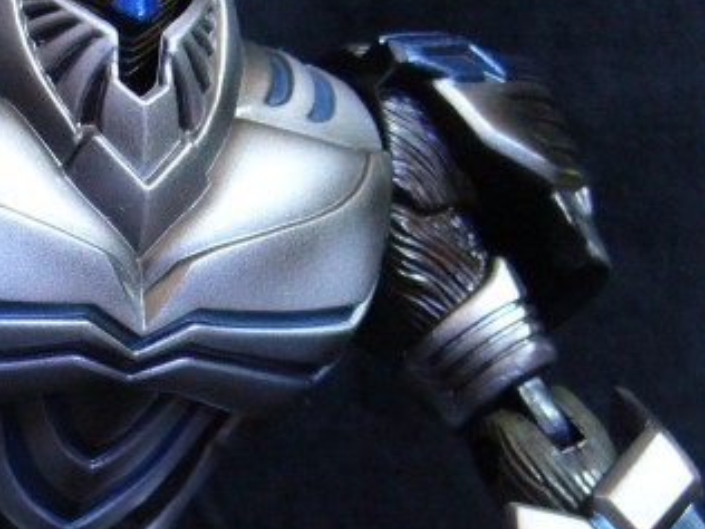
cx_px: 125
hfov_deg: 22.7
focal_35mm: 85
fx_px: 1731
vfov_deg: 17.3
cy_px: 404
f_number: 2.8
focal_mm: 5.8
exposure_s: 1/8
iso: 200
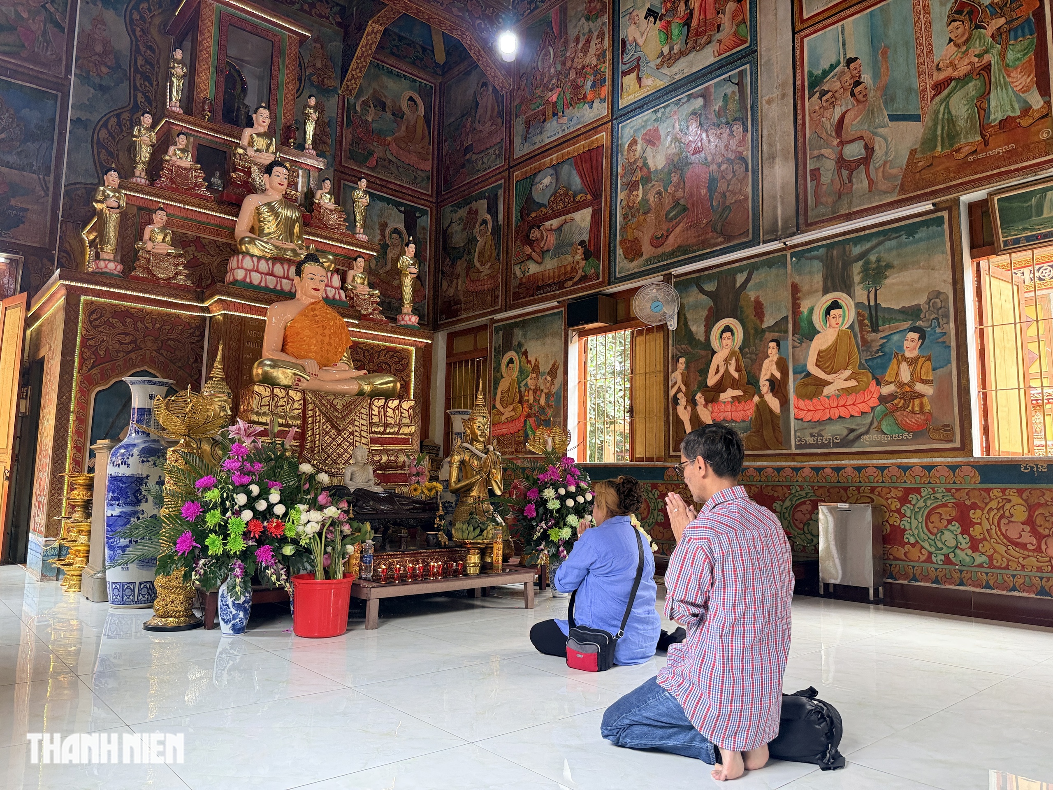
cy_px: 395
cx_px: 526
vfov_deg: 56.8
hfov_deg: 71.6
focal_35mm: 24
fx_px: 730
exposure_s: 1/100
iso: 160
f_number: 1.78
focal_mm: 6.76
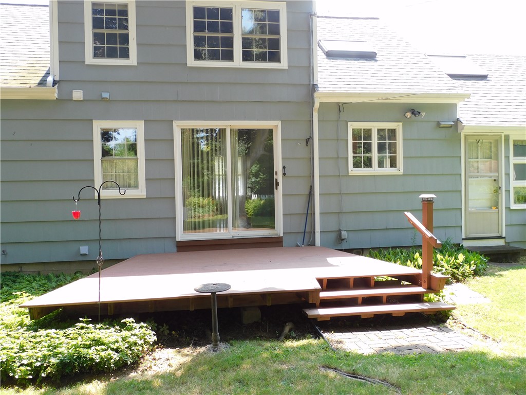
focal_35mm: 30
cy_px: 198
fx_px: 456
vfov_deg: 46.8
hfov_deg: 60.0
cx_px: 263
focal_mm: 5.4
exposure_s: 1/125
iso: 125
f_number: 3.5
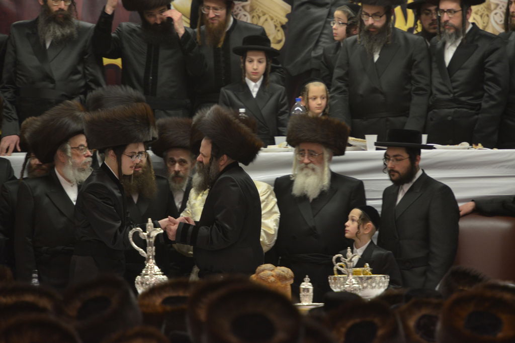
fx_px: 5293
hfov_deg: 5.6
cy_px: 172
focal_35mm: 370
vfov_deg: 3.7
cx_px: 258
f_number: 5.6
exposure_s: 1/125
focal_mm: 370
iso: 1600
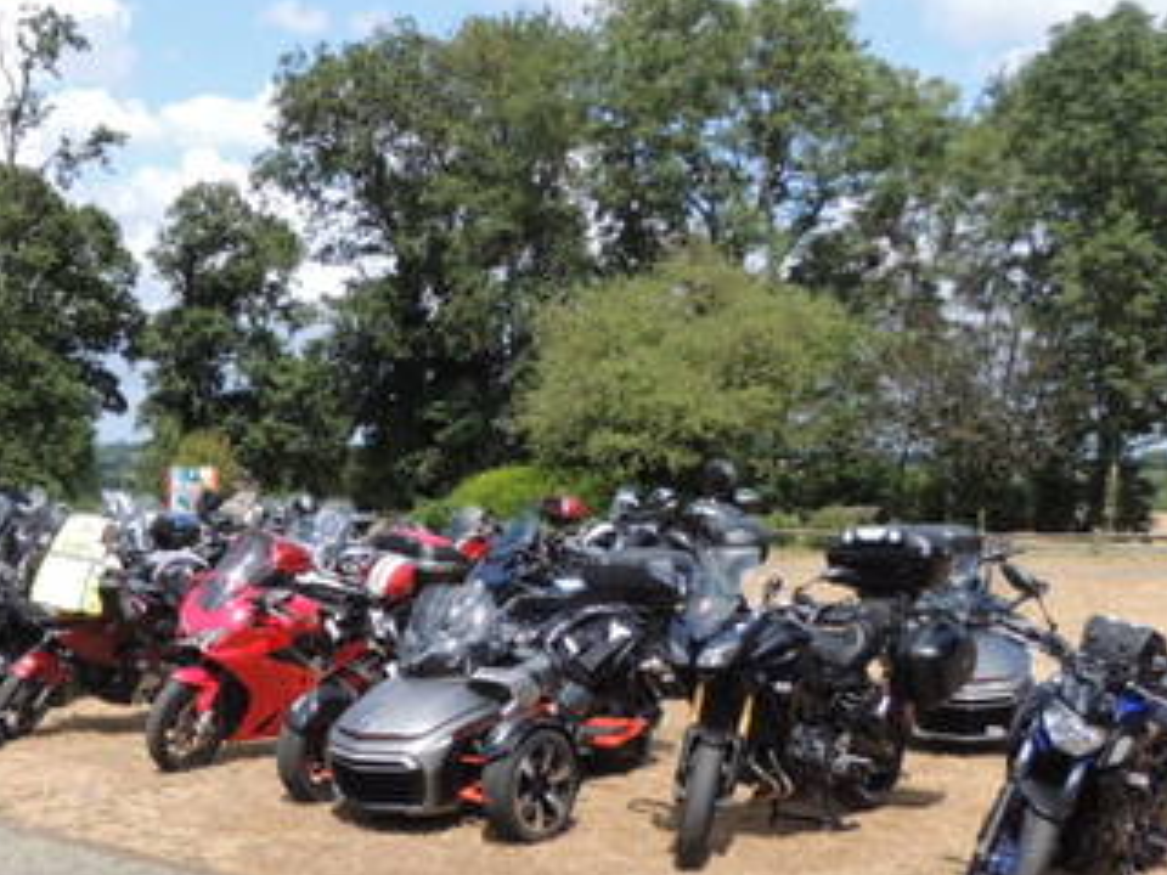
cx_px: 219
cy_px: 565
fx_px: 1618
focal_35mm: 48
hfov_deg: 38.1
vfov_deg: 30.1
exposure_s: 1/1000
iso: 100
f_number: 3
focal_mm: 4.3
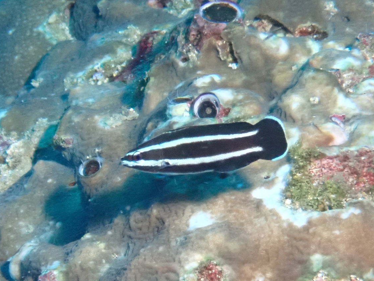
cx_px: 187
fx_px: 1091
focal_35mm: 101
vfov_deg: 14.7
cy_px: 141
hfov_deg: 19.4
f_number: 6.3
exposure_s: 1/200
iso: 1600
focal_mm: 18
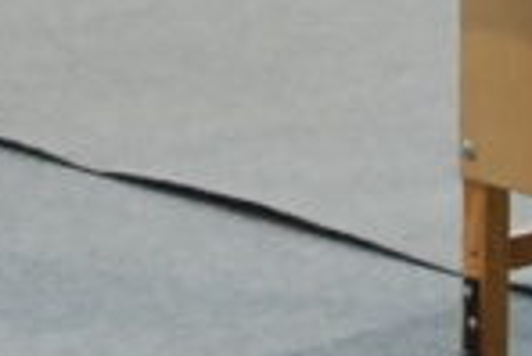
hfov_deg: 5.7
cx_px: 377
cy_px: -415
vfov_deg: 3.8
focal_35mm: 362
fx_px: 5361
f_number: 5
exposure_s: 1/100
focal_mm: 35
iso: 1600
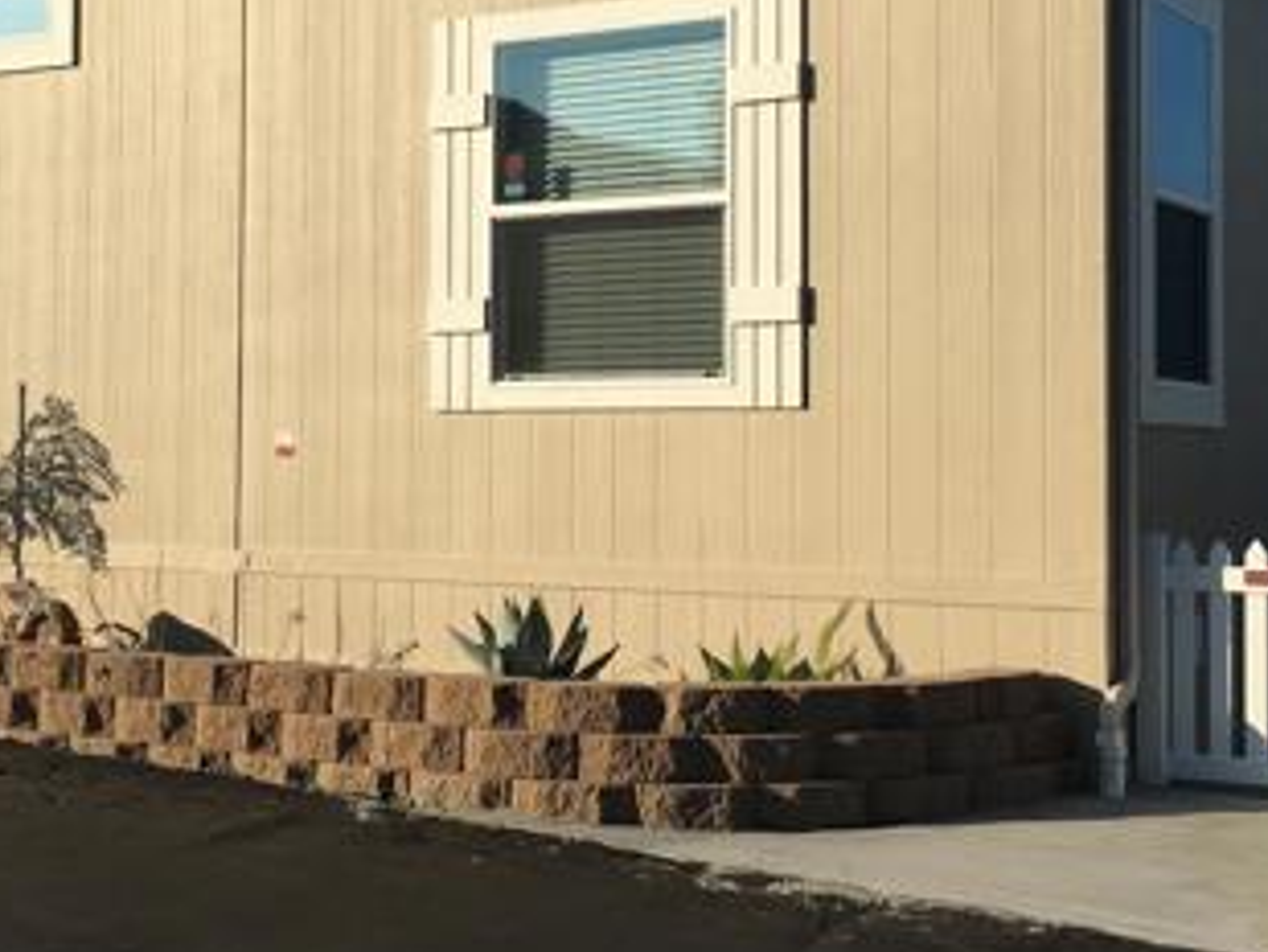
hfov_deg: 32.2
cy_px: 353
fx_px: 2199
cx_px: 603
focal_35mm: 60
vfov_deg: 24.4
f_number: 2.2
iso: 25
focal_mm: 4.15
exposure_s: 1/2331
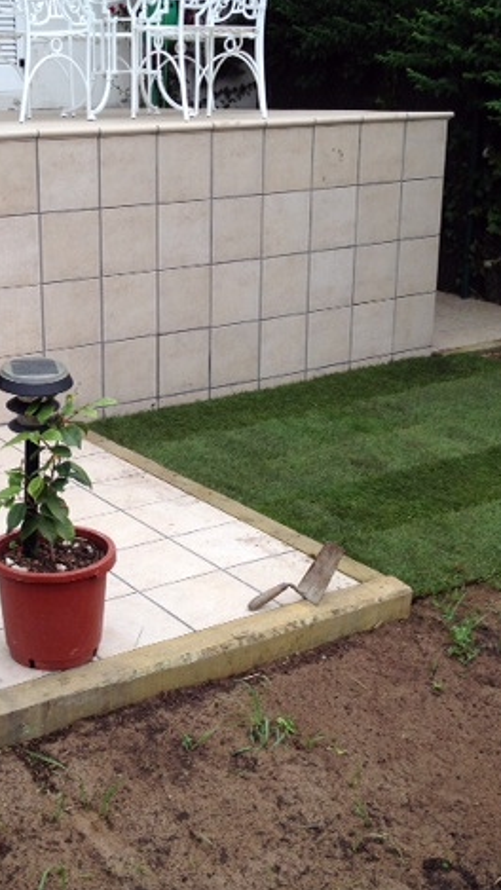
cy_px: 448
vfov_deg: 39.9
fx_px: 1227
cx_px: 104
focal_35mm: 52
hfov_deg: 22.8
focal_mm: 4.28
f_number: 2.4
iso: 64
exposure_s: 1/400
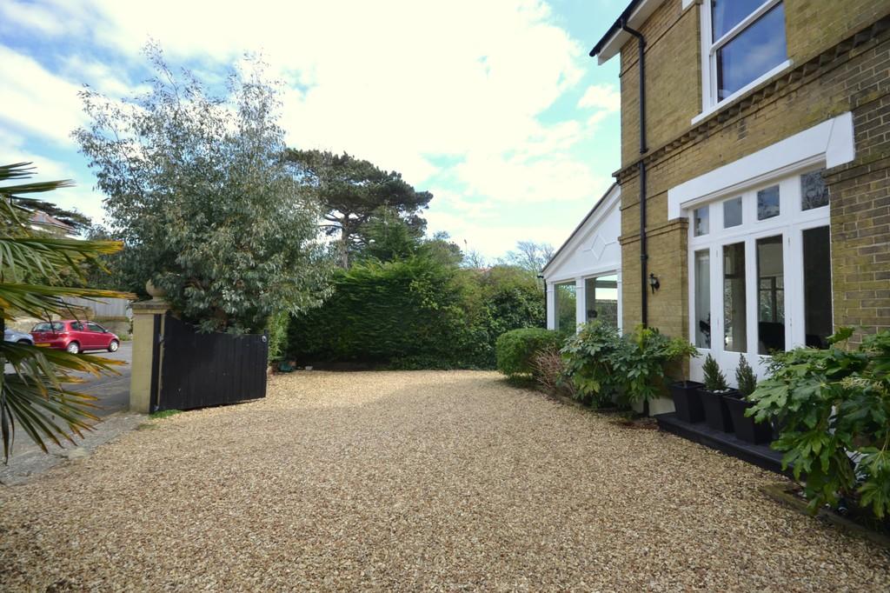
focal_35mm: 15
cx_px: 445
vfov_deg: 77.3
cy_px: 296
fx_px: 371
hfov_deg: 100.4
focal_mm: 10
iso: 100
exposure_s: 1/160
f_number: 6.3
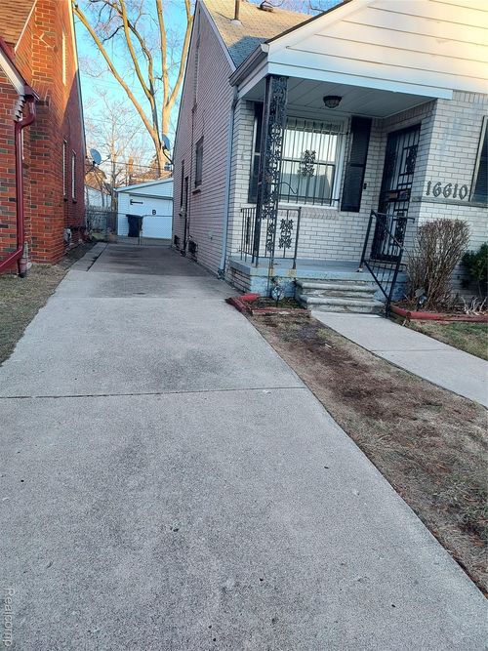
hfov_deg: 56.8
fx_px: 451
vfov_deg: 71.6
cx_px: 244
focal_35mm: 24
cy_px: 326
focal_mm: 4.6
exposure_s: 1/120
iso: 50
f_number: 1.8
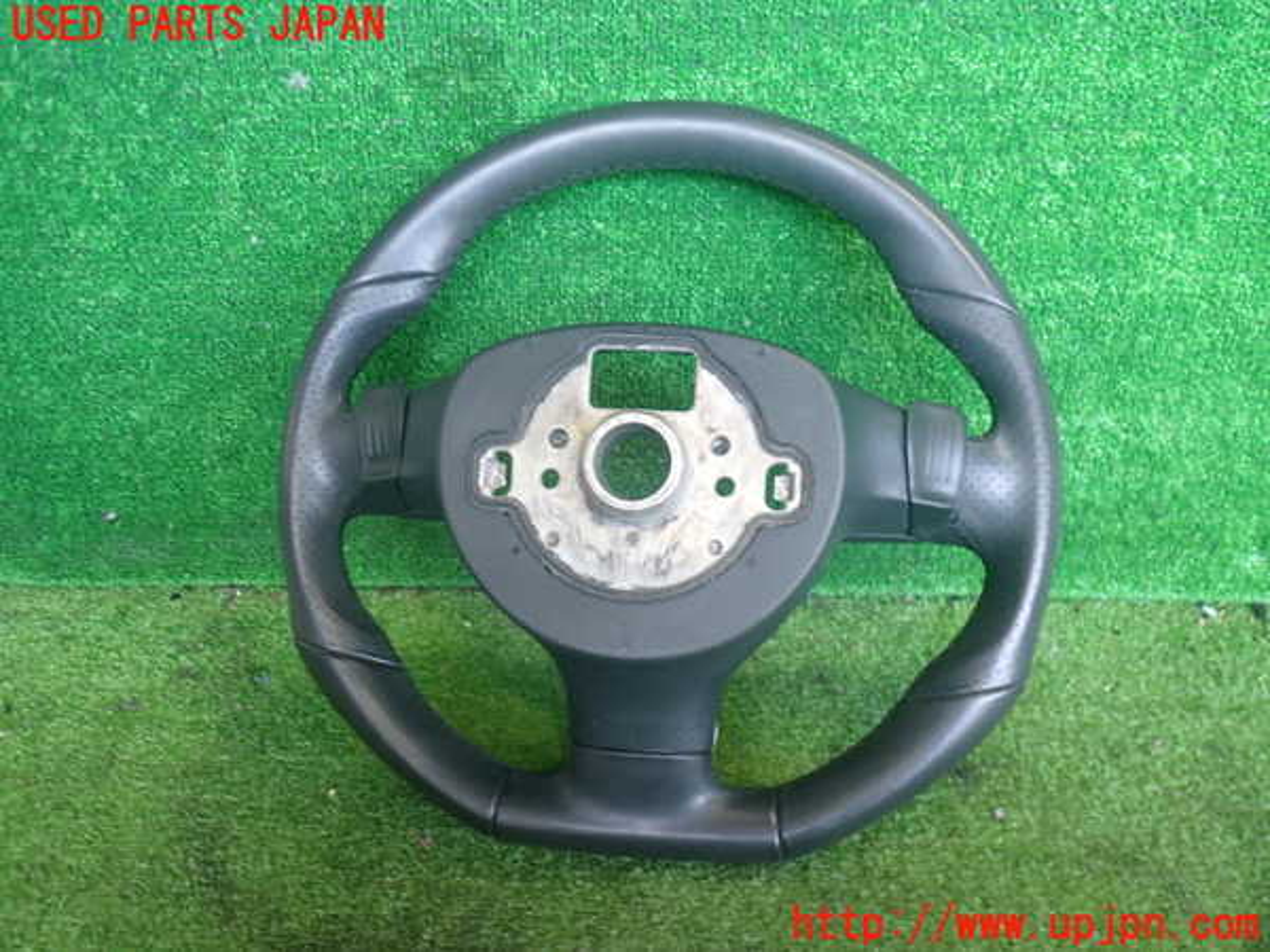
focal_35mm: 30
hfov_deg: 60.0
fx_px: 1101
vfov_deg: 46.8
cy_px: 476
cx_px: 635
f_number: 2.3
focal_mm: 5.4
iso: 200
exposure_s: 1/40
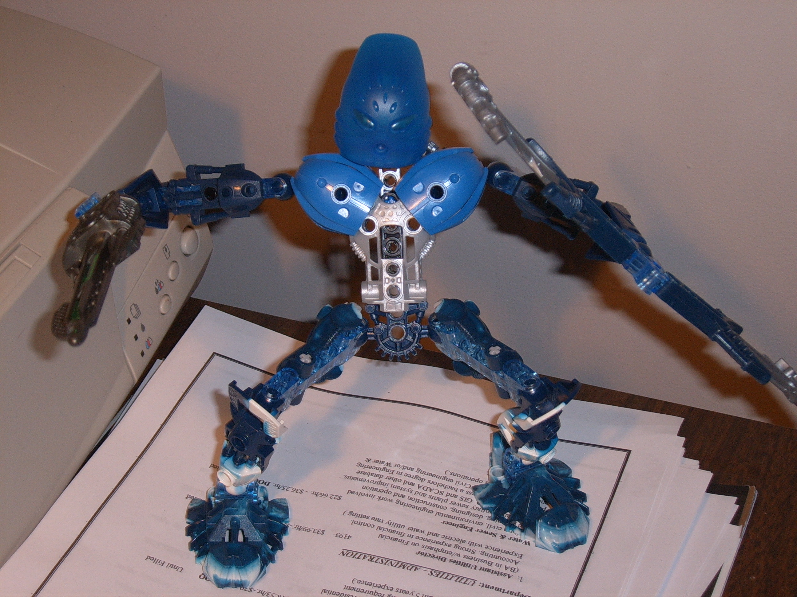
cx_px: 398
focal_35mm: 75
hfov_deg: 26.0
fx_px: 1727
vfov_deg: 19.6
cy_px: 298
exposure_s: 1/45
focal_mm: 12.4
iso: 69
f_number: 3.9
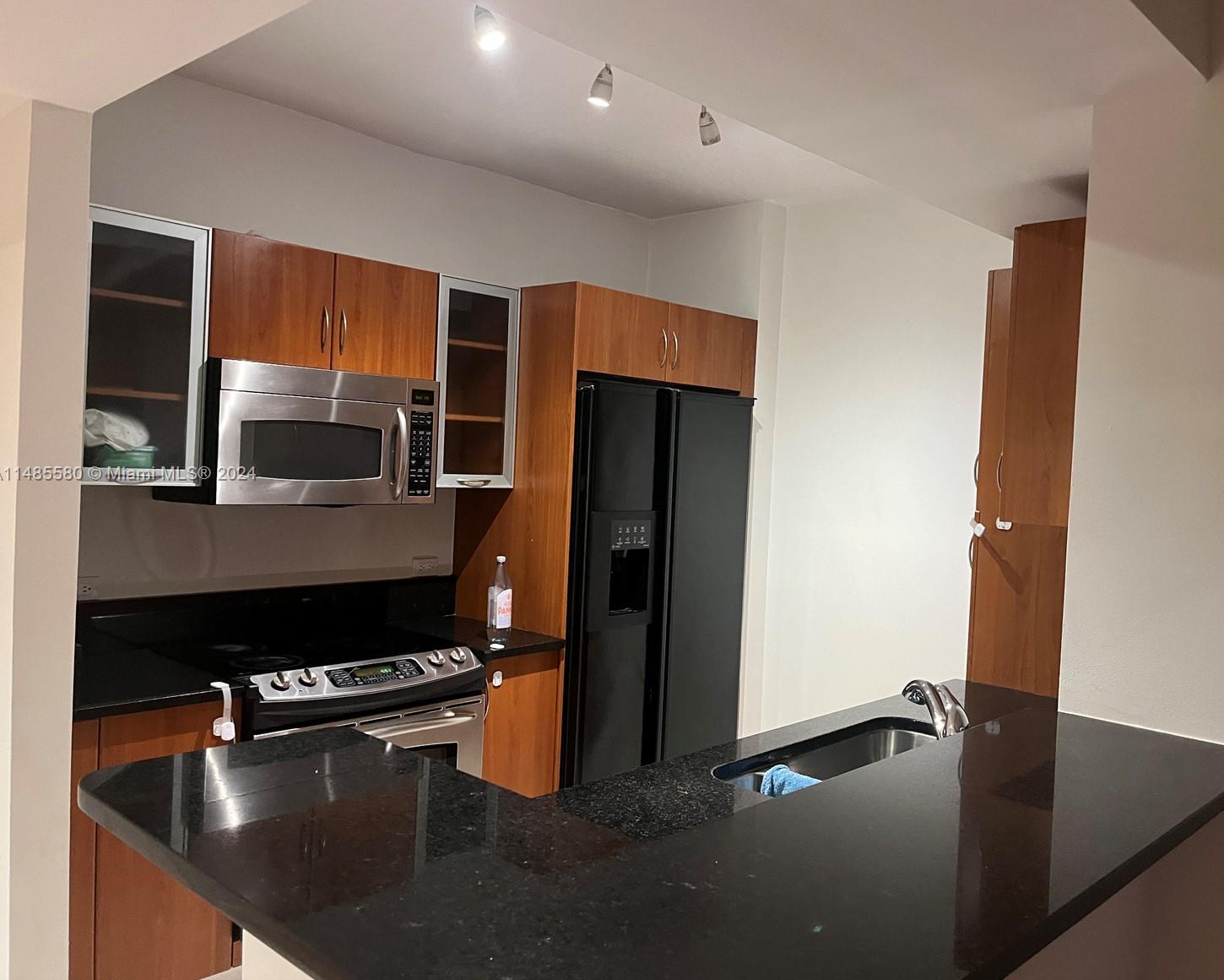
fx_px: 1014
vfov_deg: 51.5
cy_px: 475
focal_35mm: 28
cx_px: 662
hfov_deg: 62.1
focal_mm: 5.1
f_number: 1.6
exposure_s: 1/60
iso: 400
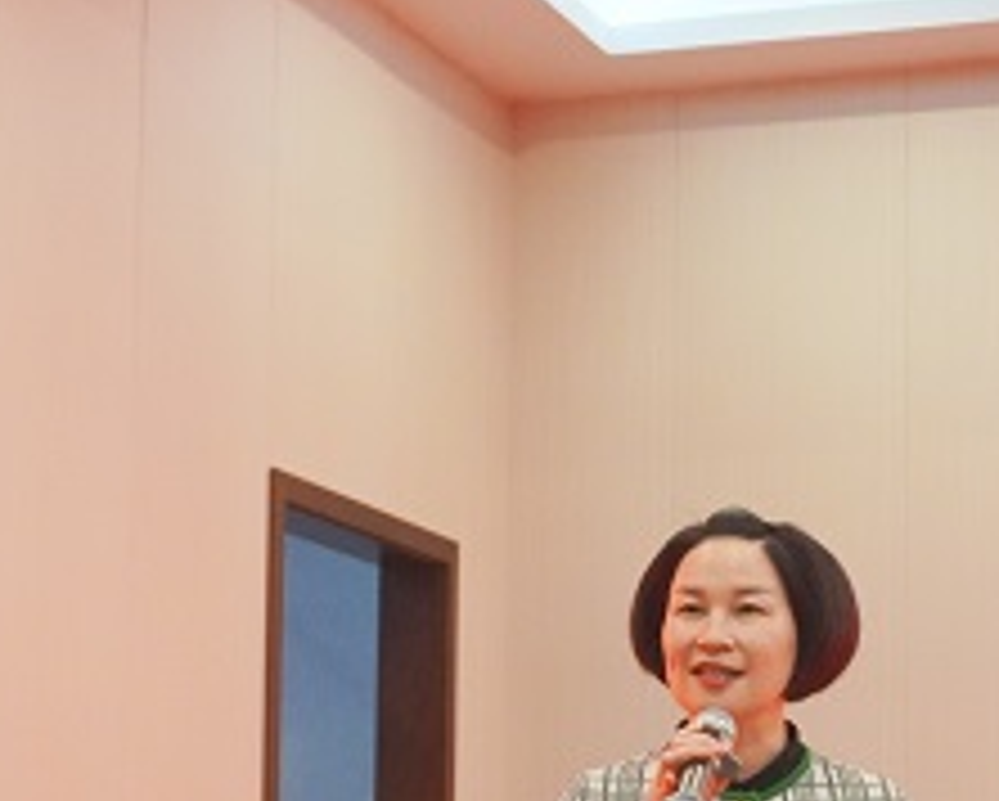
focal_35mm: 110
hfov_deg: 17.3
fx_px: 3263
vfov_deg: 13.8
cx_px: 752
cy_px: 742
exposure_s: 1/160
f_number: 4.5
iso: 2500
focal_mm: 29
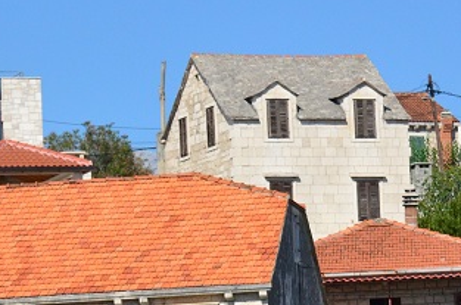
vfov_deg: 4.1
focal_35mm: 336
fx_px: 4292
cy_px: 439
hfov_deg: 6.1
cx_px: 49
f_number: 5.6
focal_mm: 70
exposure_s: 1/8000
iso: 900
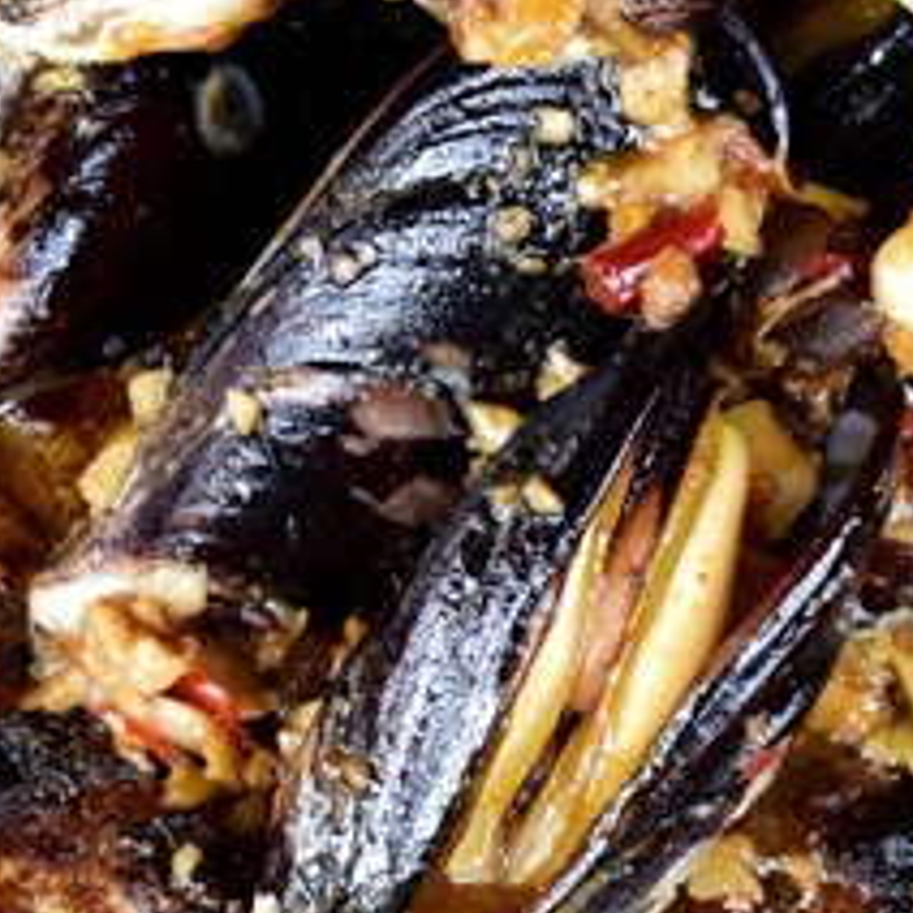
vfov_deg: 10.8
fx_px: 4834
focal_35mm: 162
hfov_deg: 10.7
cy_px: 459
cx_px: 775
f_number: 8
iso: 2500
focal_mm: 27
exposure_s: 1/160
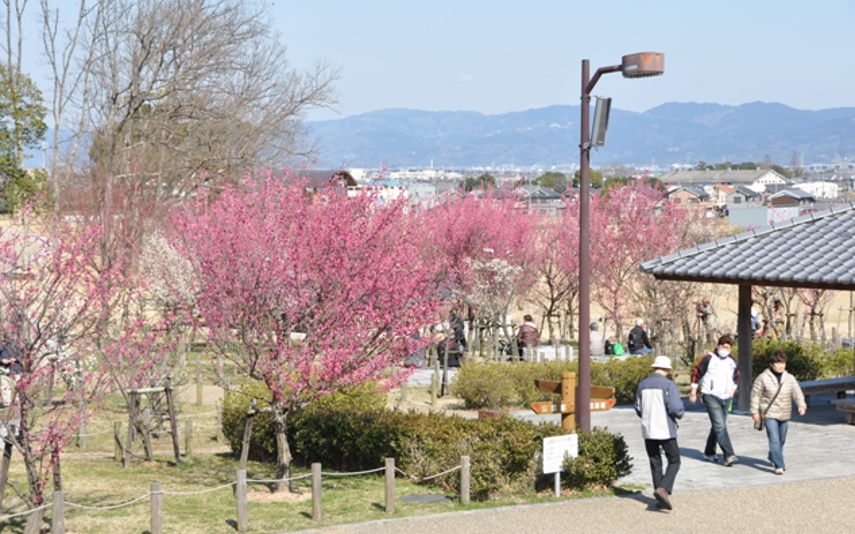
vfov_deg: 17.6
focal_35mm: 74
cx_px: 429
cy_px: 269
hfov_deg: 27.9
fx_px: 1724
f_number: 8
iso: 200
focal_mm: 48
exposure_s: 1/350
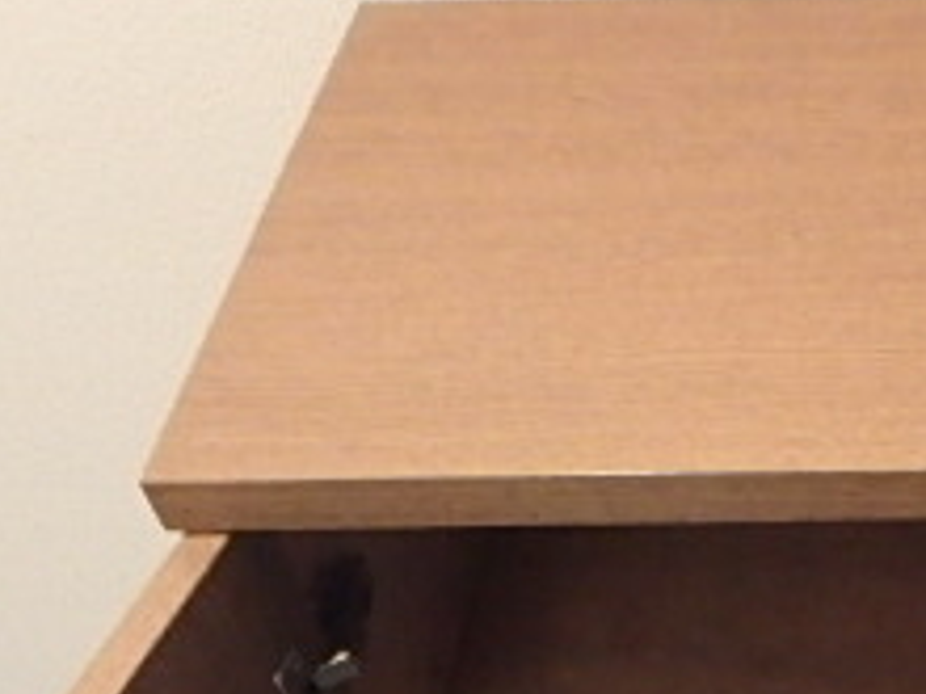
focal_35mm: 61
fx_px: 1632
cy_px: 946
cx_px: 1044
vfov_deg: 21.3
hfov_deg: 28.5
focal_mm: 3.7
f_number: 3.5
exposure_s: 1/10
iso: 800
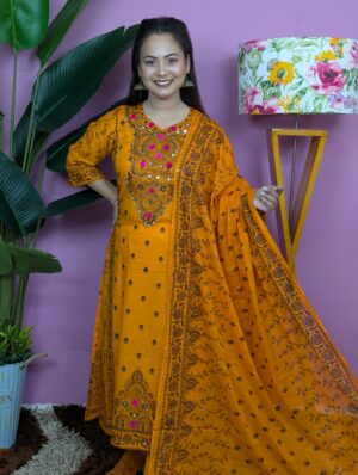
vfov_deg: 39.6
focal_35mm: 48
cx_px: 179
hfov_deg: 30.4
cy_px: 238
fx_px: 660
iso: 42
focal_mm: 6.81
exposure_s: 1/39.2
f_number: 1.85
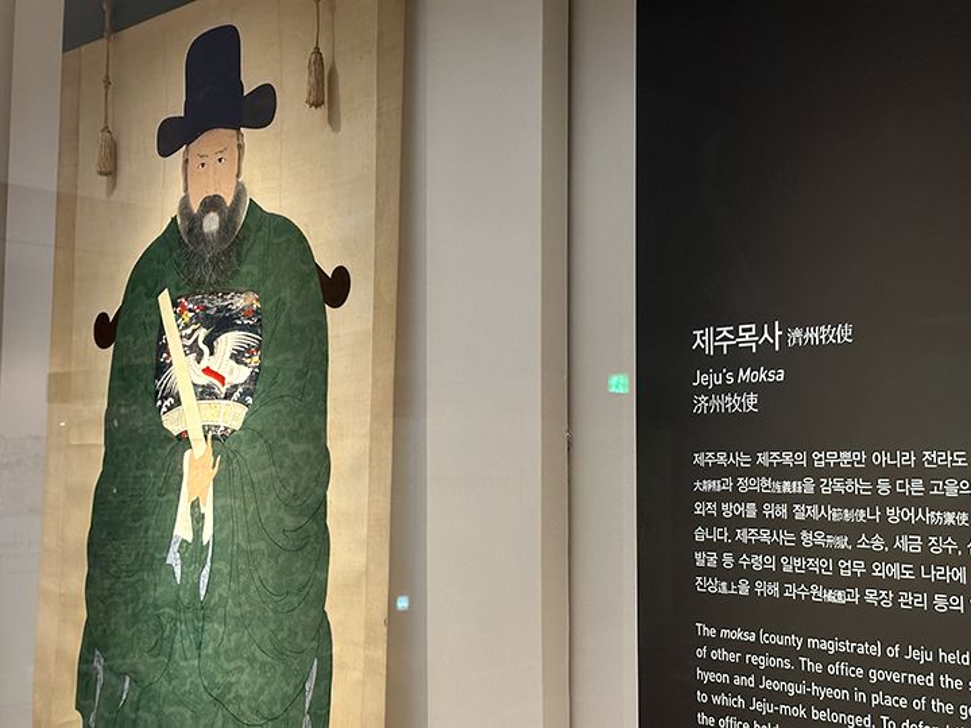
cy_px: 364
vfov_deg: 30.3
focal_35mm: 48
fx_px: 1346
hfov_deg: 39.7
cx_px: 486
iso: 500
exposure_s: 1/30
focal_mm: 6.86
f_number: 1.8
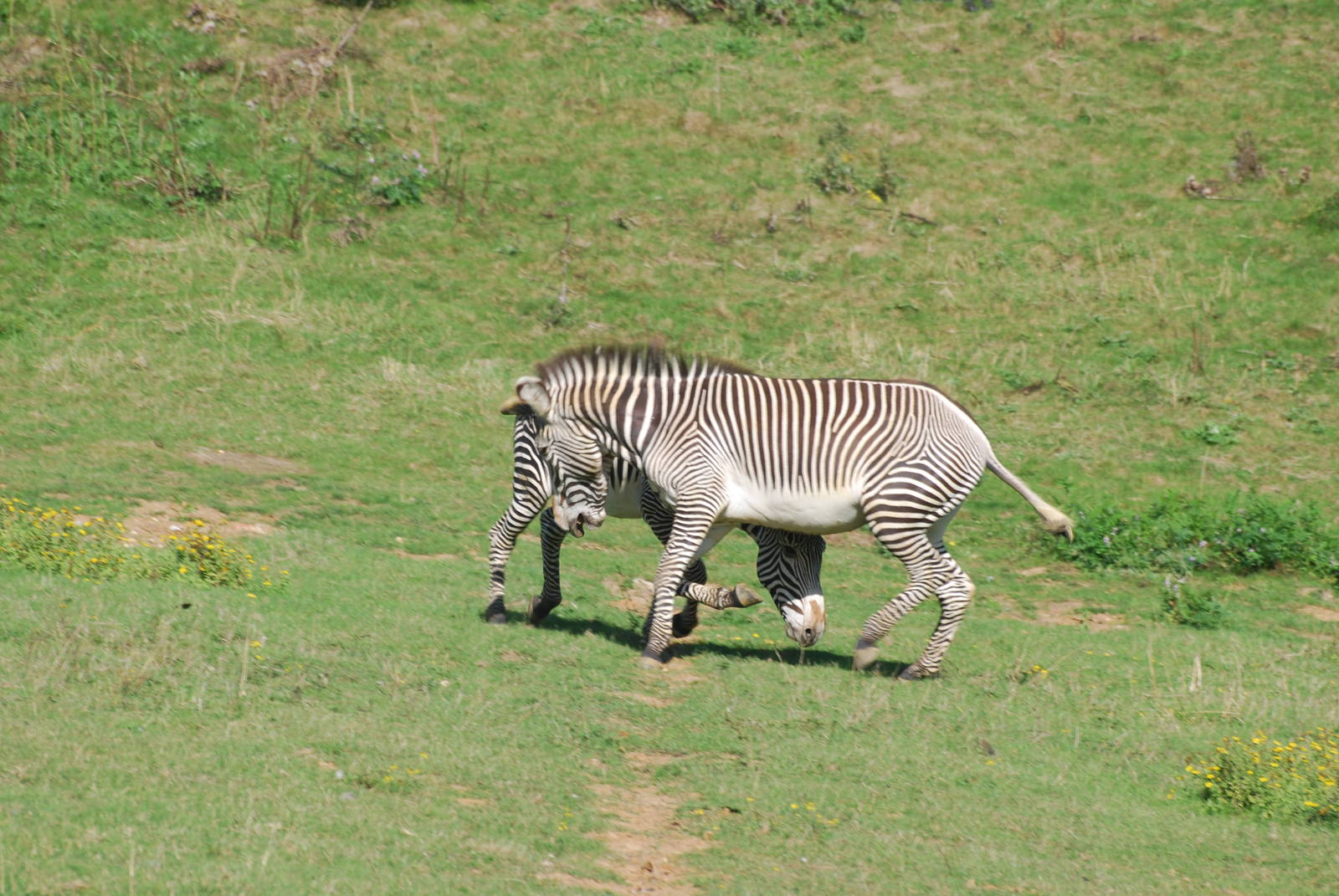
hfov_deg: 4.6
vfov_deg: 3.1
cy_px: 448
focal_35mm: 450
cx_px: 670
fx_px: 16757
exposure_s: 1/200
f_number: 8
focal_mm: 300
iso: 100
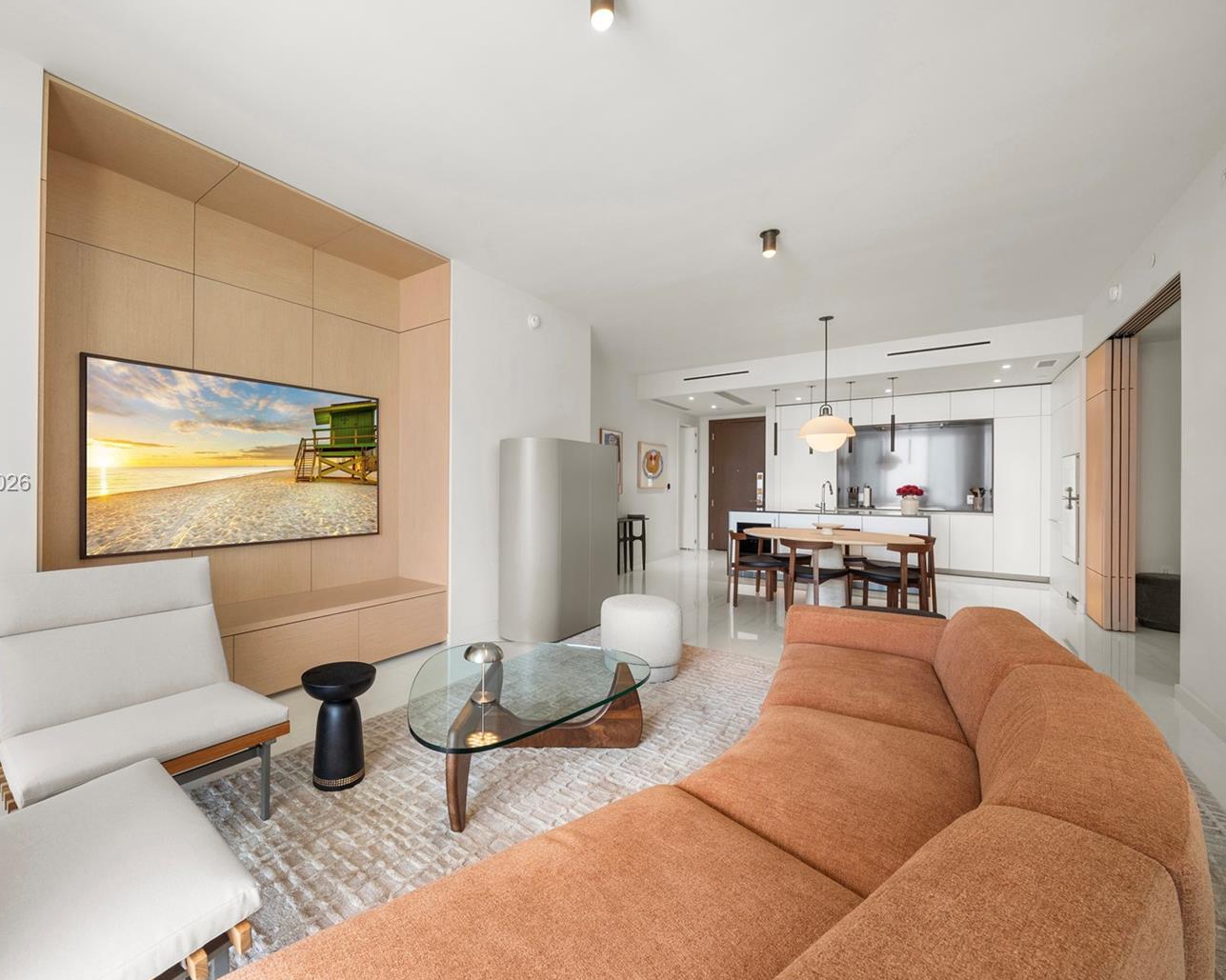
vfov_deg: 88.0
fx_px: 508
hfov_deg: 99.5
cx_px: 495
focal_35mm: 14
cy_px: 484
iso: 320
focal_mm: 12
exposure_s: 1/100
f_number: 8
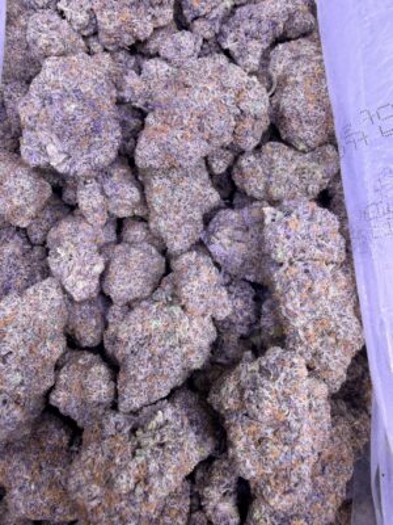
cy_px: 262
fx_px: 363
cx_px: 196
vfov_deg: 71.6
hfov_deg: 56.8
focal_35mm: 24
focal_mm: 2.22
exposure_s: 1/120
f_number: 2.2
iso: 32
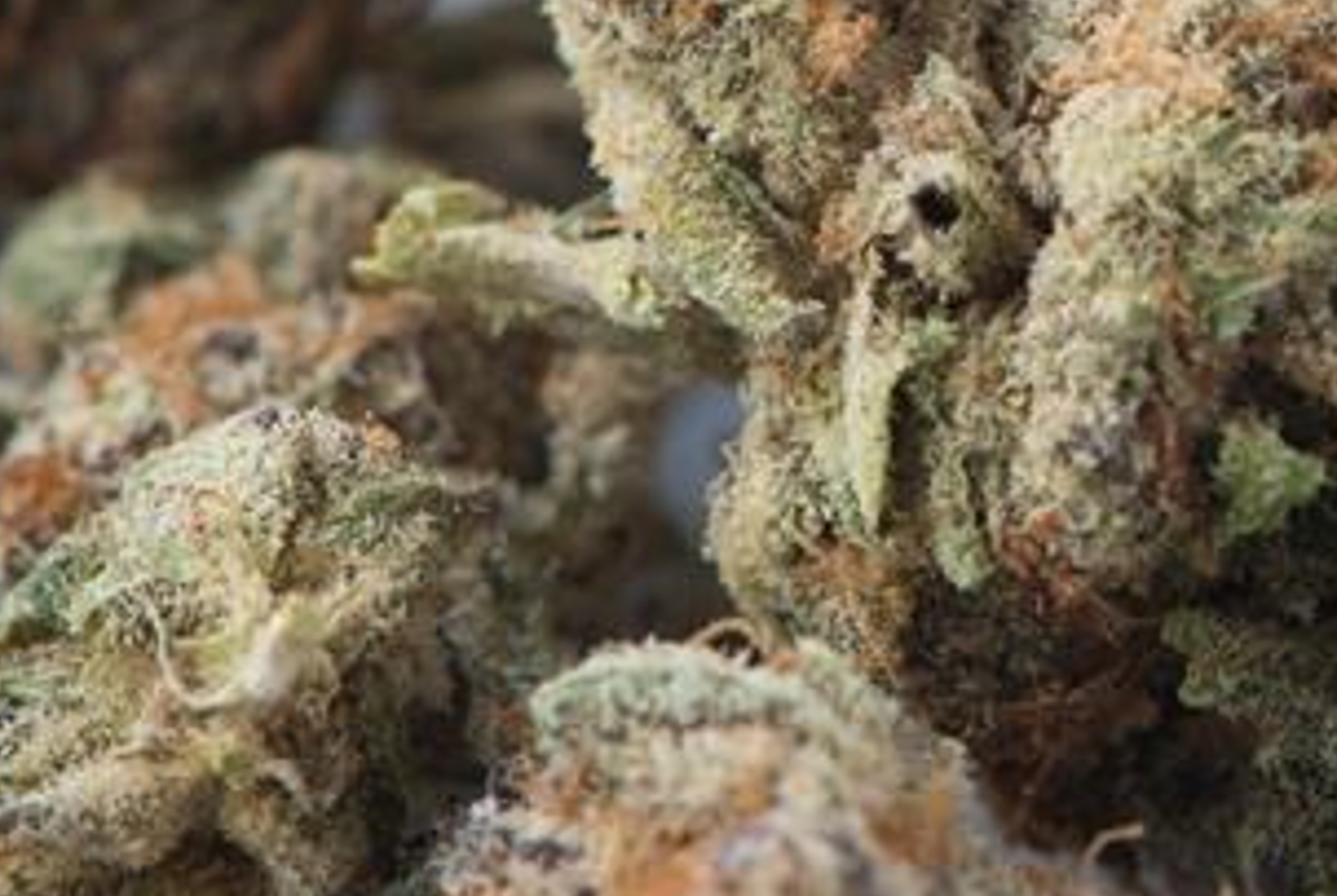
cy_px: 269
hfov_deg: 9.1
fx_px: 8368
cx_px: 953
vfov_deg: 6.1
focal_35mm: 225
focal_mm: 105
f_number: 16
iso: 400
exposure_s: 1/160
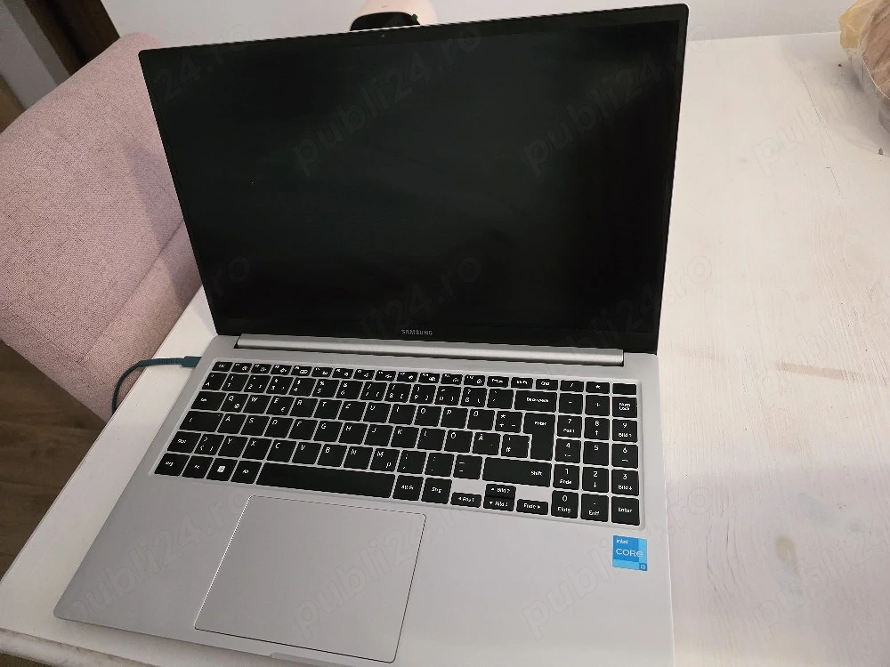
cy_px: 334
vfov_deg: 58.9
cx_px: 445
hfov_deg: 73.9
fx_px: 591
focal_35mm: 23
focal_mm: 6.3
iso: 2000
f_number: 1.7
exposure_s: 1/101
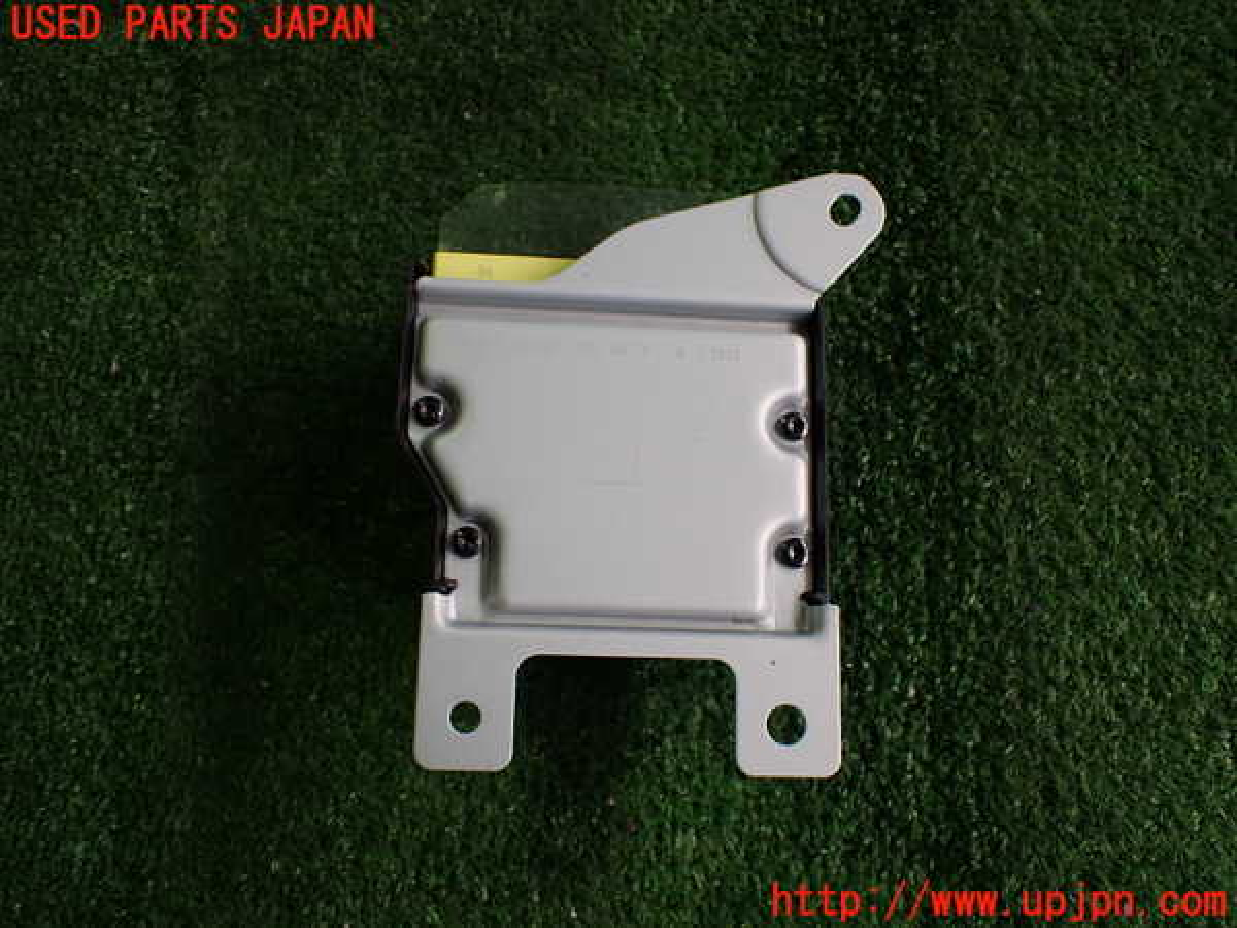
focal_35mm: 30
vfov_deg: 46.8
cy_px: 464
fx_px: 1072
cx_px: 618
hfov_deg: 60.0
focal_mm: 5.4
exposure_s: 1/125
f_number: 2.3
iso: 200
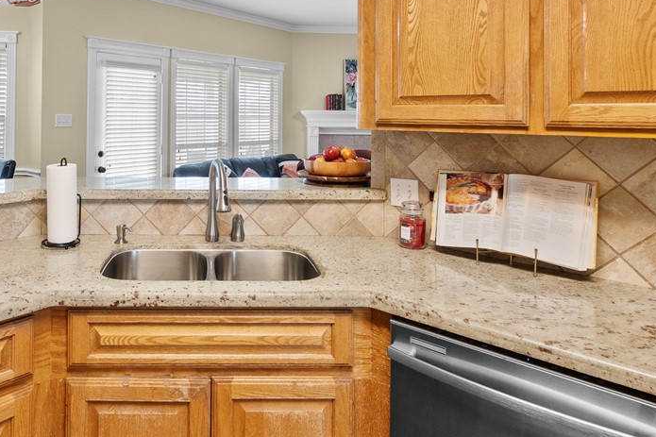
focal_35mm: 25
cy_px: 101
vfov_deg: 48.9
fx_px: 455
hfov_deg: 69.6
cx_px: 222
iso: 320
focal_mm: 11
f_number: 7.1
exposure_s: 1/4
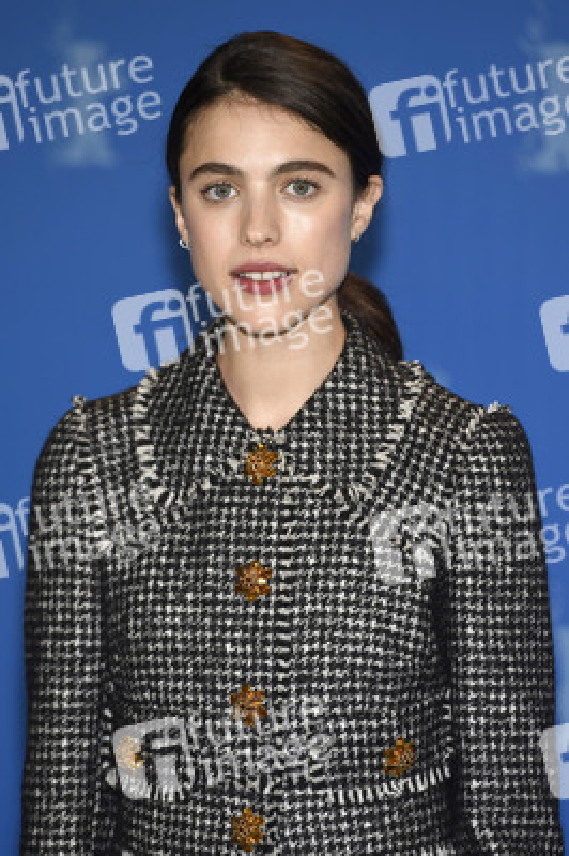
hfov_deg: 6.9
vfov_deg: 10.3
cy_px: 428
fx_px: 4750
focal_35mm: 200
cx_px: 284
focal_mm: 200
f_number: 3.5
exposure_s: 1/500
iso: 640
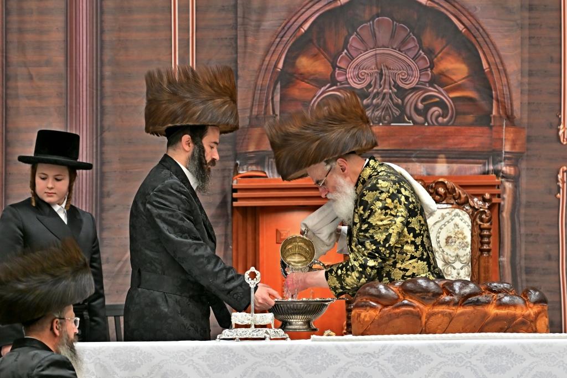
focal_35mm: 300
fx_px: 4723
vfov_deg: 4.6
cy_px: 189
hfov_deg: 6.9
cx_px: 284
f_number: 2.8
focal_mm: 200
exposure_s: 1/250
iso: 400
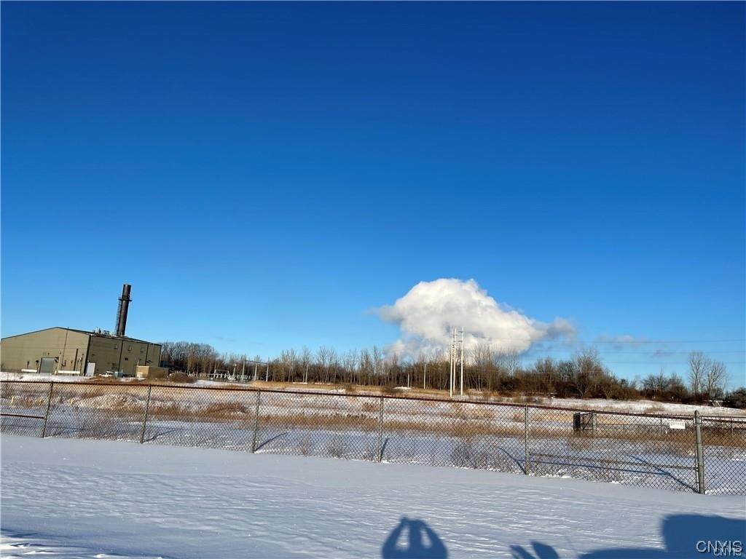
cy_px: 280
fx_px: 560
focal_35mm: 26
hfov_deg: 67.3
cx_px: 373
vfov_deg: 53.1
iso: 32
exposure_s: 1/4525
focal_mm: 5.1
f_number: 1.6
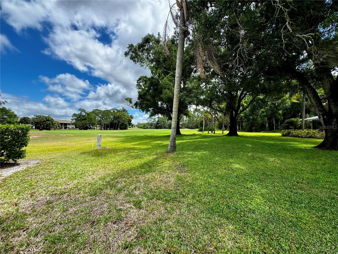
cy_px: 127
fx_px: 137
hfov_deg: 102.1
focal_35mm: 14
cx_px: 169
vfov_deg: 85.7
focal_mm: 2.22
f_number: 2.2
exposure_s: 1/968
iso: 40
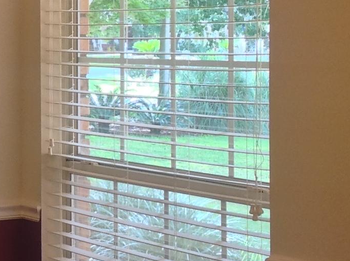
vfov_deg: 11.2
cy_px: 60
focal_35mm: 132
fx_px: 1333
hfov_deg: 14.5
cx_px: -64
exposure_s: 1/40
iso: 50
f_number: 2.4
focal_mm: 4.28
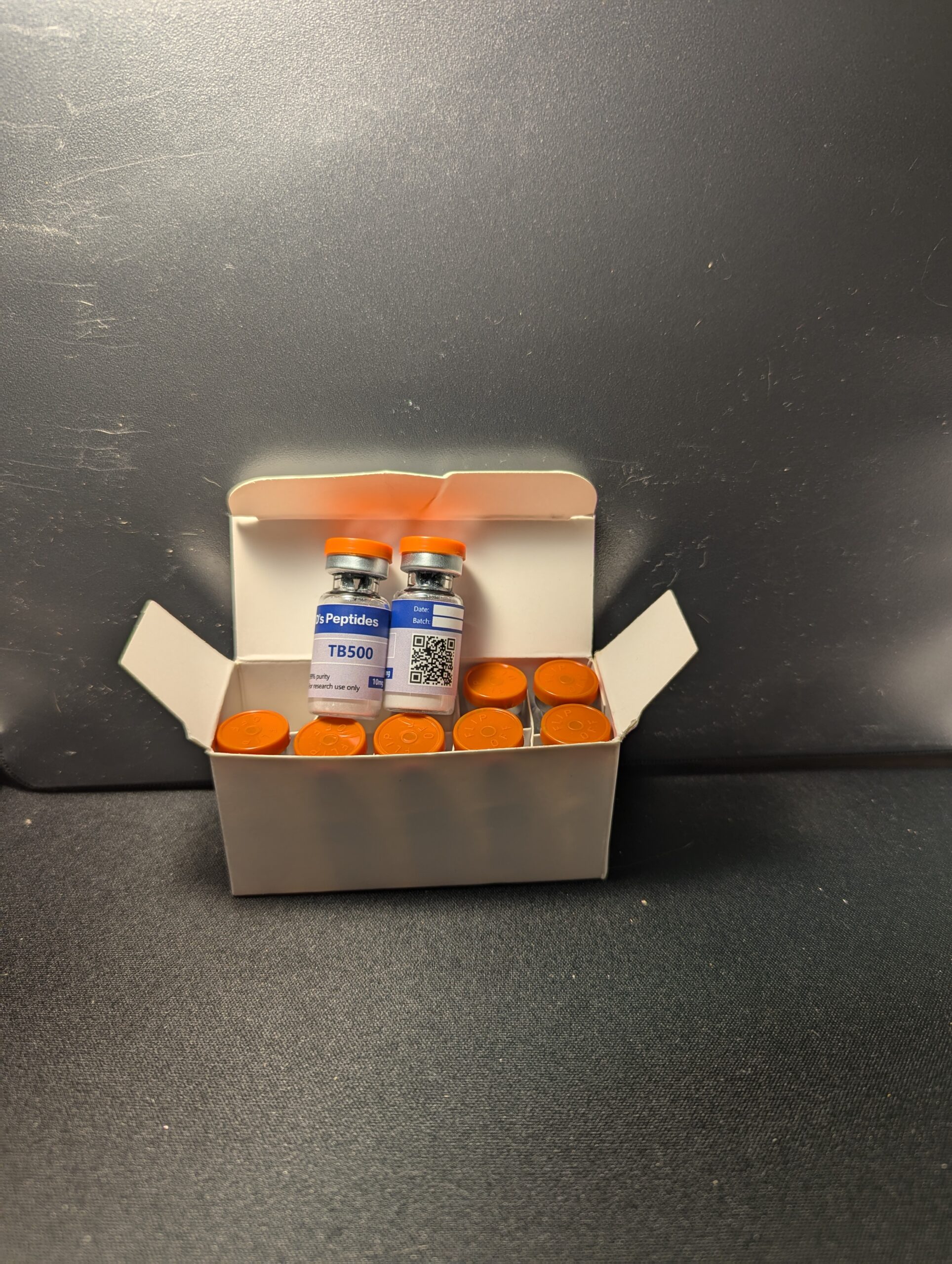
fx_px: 878
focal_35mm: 24
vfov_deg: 71.5
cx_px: 476
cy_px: 632
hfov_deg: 56.9
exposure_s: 1/120
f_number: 1.85
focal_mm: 6.81
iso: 41
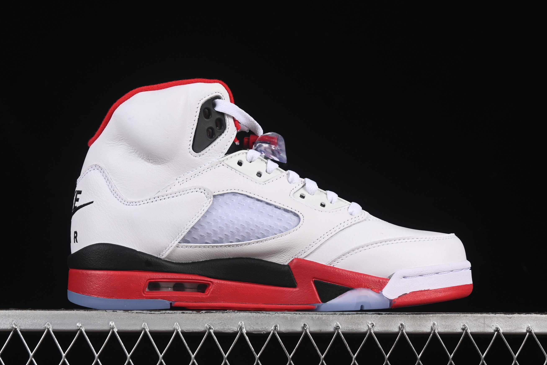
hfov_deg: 25.4
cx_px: 271
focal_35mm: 80
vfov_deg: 17.1
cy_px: 189
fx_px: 1215
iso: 160
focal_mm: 50
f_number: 8
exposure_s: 1/80
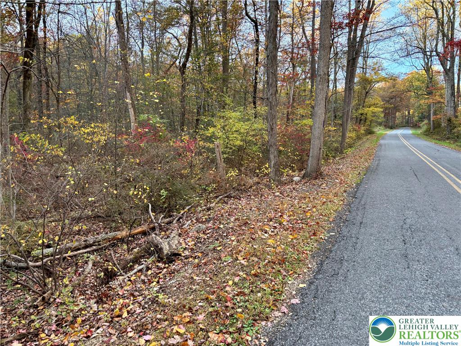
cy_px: 173
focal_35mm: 26
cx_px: 230
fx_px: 346
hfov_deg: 67.3
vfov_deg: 53.1
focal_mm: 5.96
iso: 160
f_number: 1.6
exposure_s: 1/60
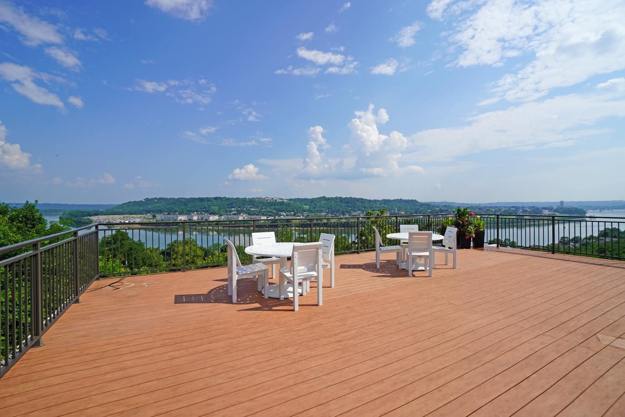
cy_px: 208
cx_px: 312
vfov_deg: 77.3
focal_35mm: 15
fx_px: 260
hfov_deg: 100.4
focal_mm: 10
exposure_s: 1/350
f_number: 9.5
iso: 100
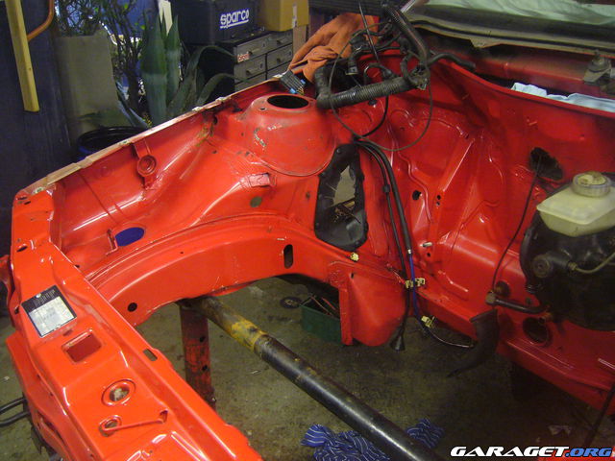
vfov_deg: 40.7
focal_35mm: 35
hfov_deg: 52.6
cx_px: 308
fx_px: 622
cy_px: 230
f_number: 2.8
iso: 200
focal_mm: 5.8
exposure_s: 1/8
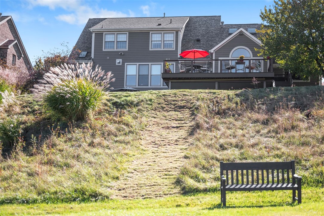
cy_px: 108
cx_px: 162
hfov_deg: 39.6
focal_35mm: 50
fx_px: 450
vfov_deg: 27.0
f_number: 1.8
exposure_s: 1/8000
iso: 400
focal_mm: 50
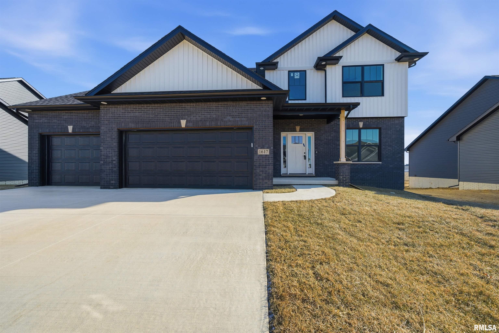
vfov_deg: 85.4
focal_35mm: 13
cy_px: 166
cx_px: 250
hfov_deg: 108.3
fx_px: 180
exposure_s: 1/640
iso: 100
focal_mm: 13
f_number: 7.1
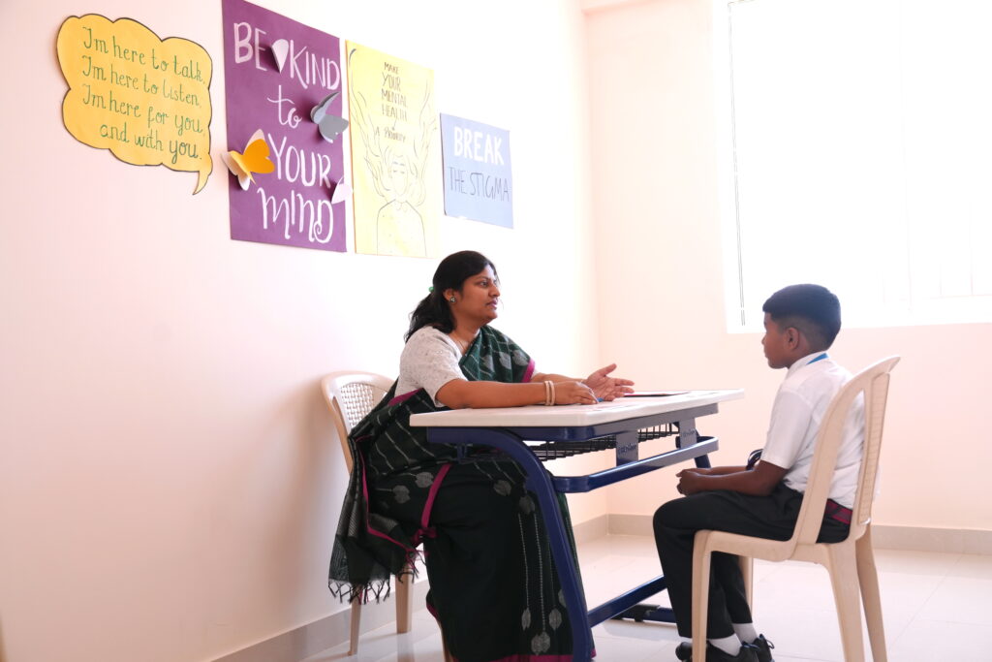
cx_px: 496
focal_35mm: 42
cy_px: 331
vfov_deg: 31.9
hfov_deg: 46.4
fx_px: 1157
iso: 320
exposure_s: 1/200
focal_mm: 42
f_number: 4
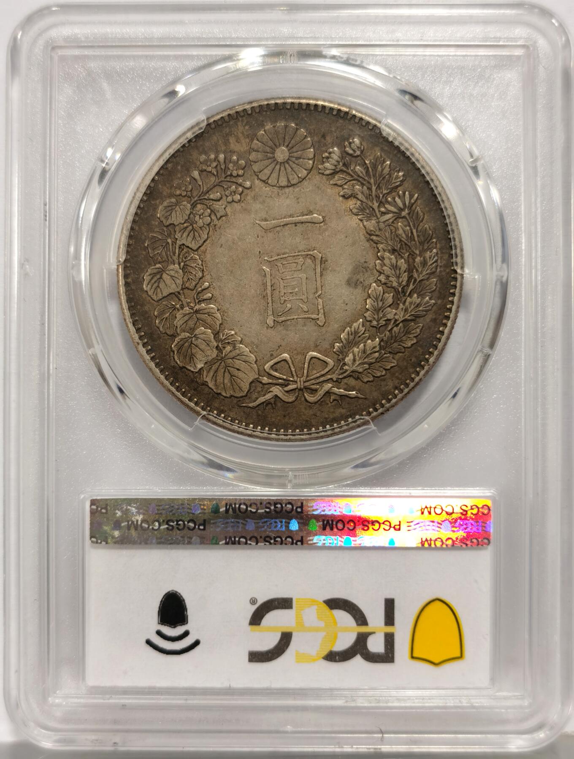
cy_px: 380
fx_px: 1188
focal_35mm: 54
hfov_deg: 27.2
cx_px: 287
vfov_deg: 35.5
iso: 80
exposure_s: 1/100
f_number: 16
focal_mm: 5.56
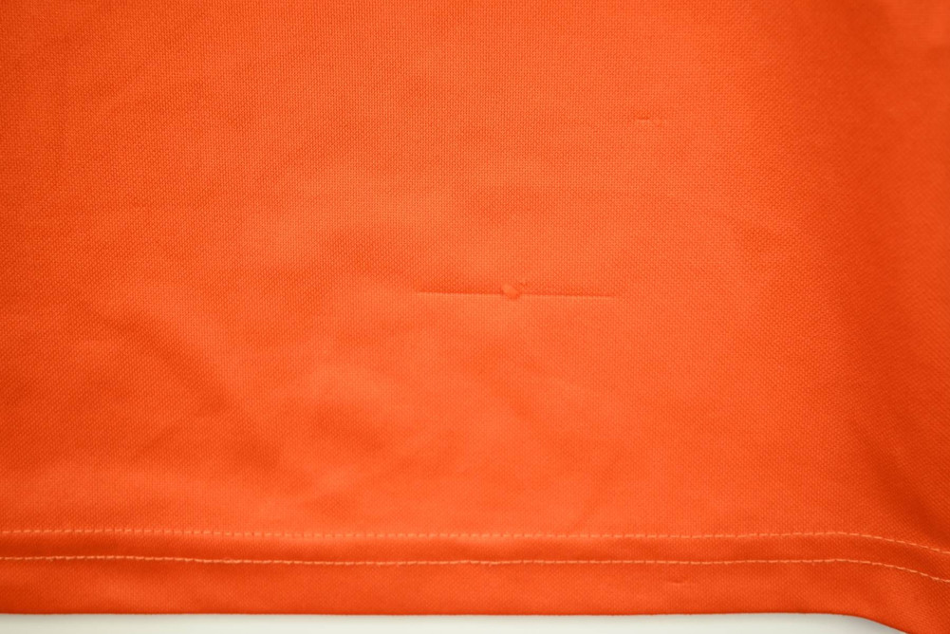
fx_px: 1029
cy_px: 317
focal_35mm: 39
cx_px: 475
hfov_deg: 49.5
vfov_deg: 34.2
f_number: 5.6
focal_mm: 39
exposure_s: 1/60
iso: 200
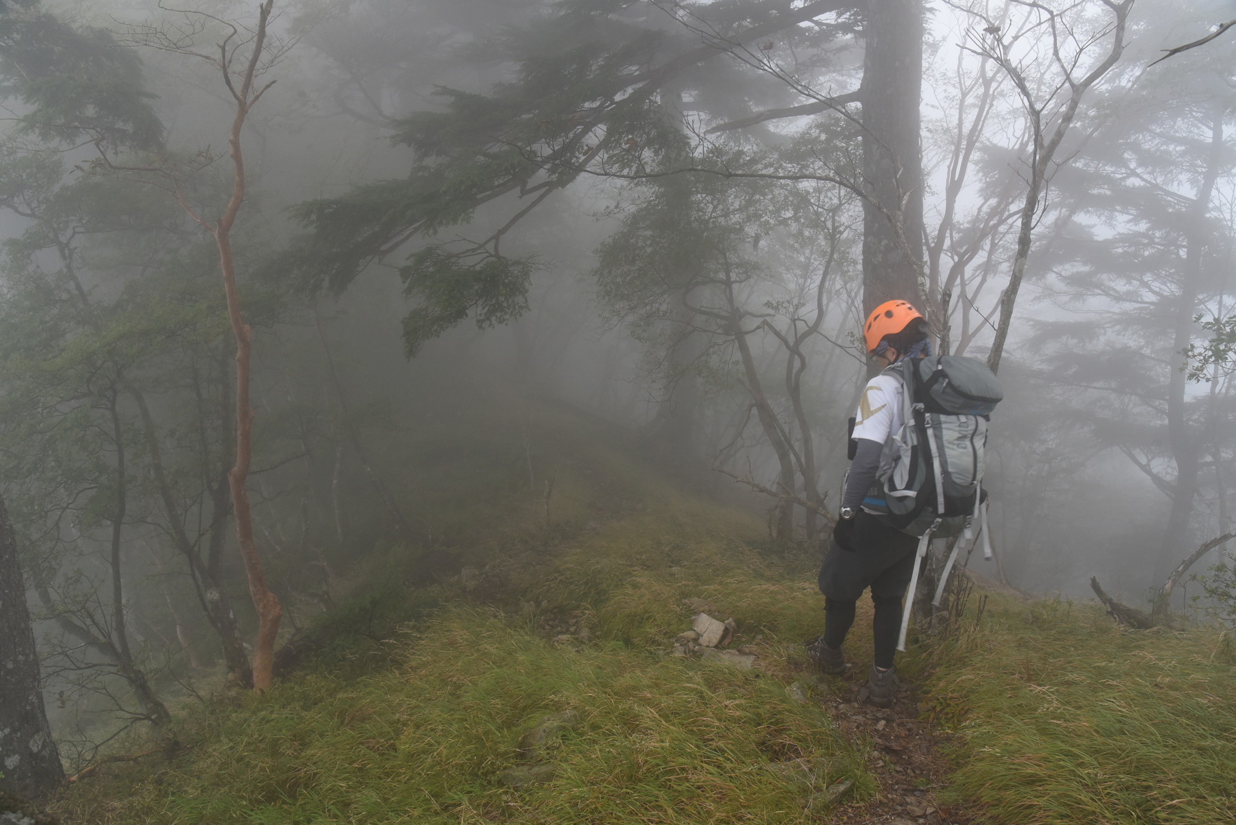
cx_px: 618
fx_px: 824
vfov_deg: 53.2
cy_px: 412
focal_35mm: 24
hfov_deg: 73.7
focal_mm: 24
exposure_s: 1/60
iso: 800
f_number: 8
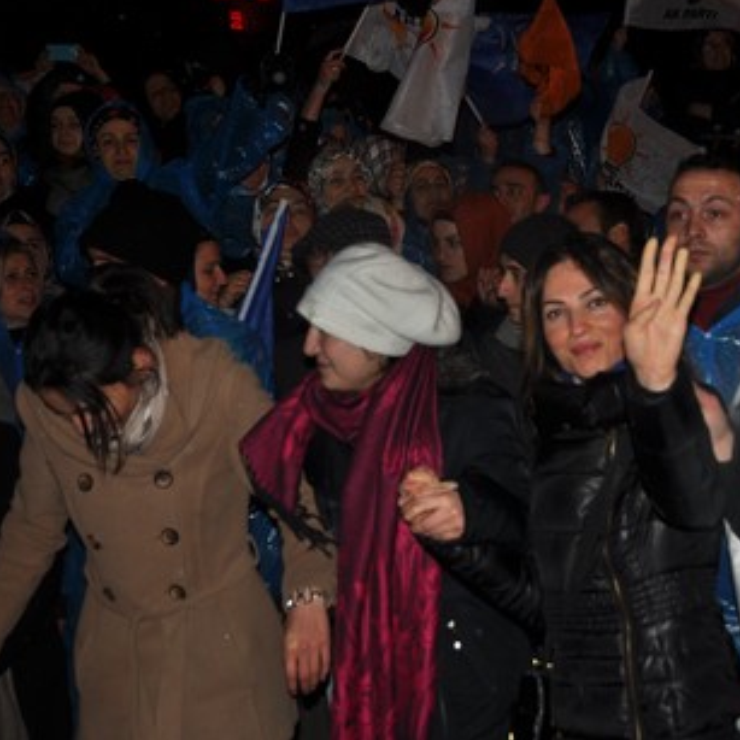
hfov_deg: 25.8
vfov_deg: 26.1
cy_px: 368
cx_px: 552
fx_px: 1596
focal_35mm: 66
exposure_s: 1/60
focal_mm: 34
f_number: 4.5
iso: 200
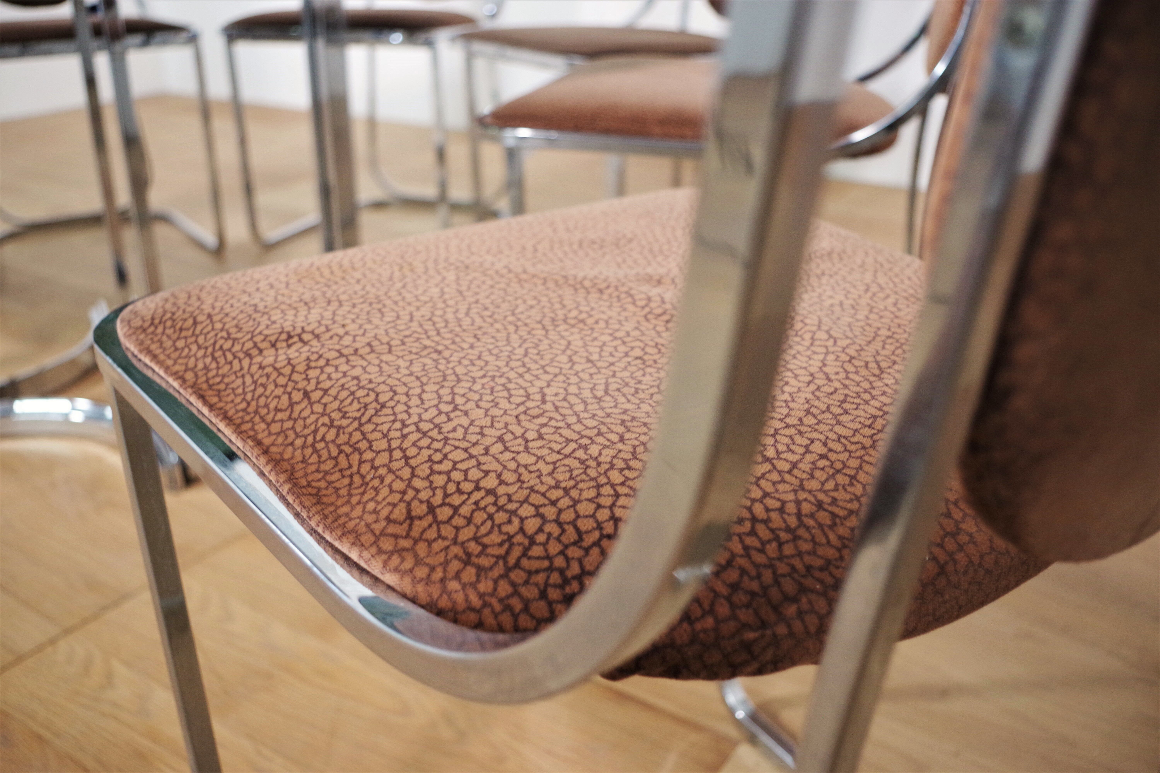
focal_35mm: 34
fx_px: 1095
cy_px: 386
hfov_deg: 55.8
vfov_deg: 38.9
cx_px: 580
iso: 800
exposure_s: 1/60
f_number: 4
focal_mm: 23.13
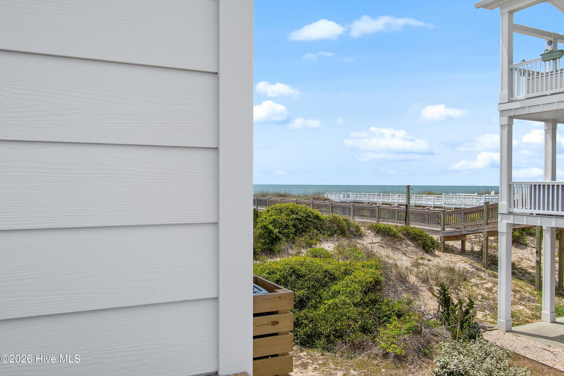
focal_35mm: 30
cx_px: 282
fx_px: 470
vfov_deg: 43.6
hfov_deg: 61.9
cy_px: 188
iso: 100
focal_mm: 20
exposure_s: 1/320
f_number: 9
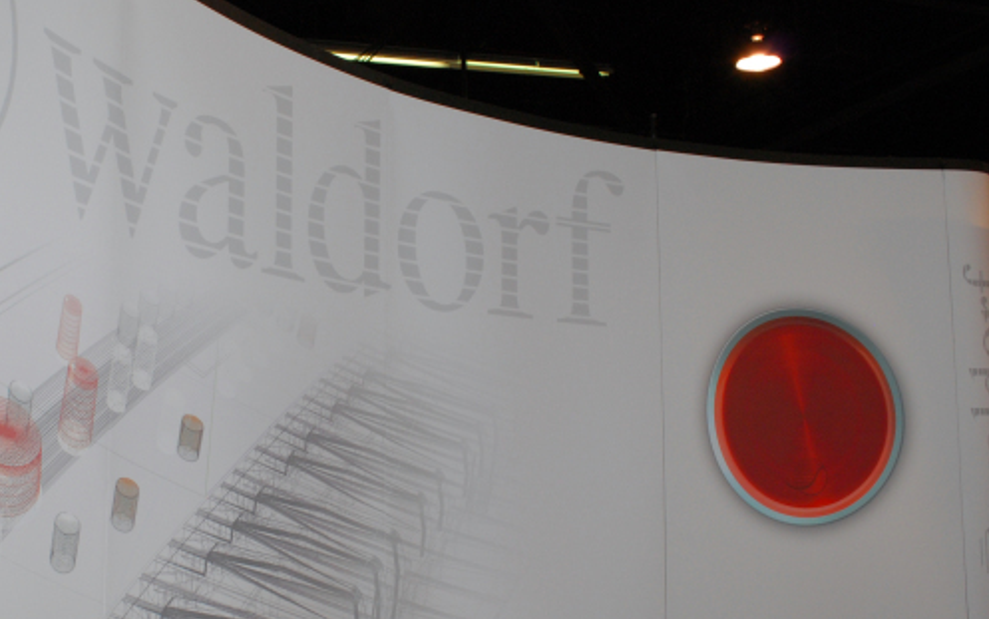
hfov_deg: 42.7
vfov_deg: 28.0
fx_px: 1240
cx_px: 309
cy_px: 364
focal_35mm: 46
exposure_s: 1/60
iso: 400
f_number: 10
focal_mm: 20
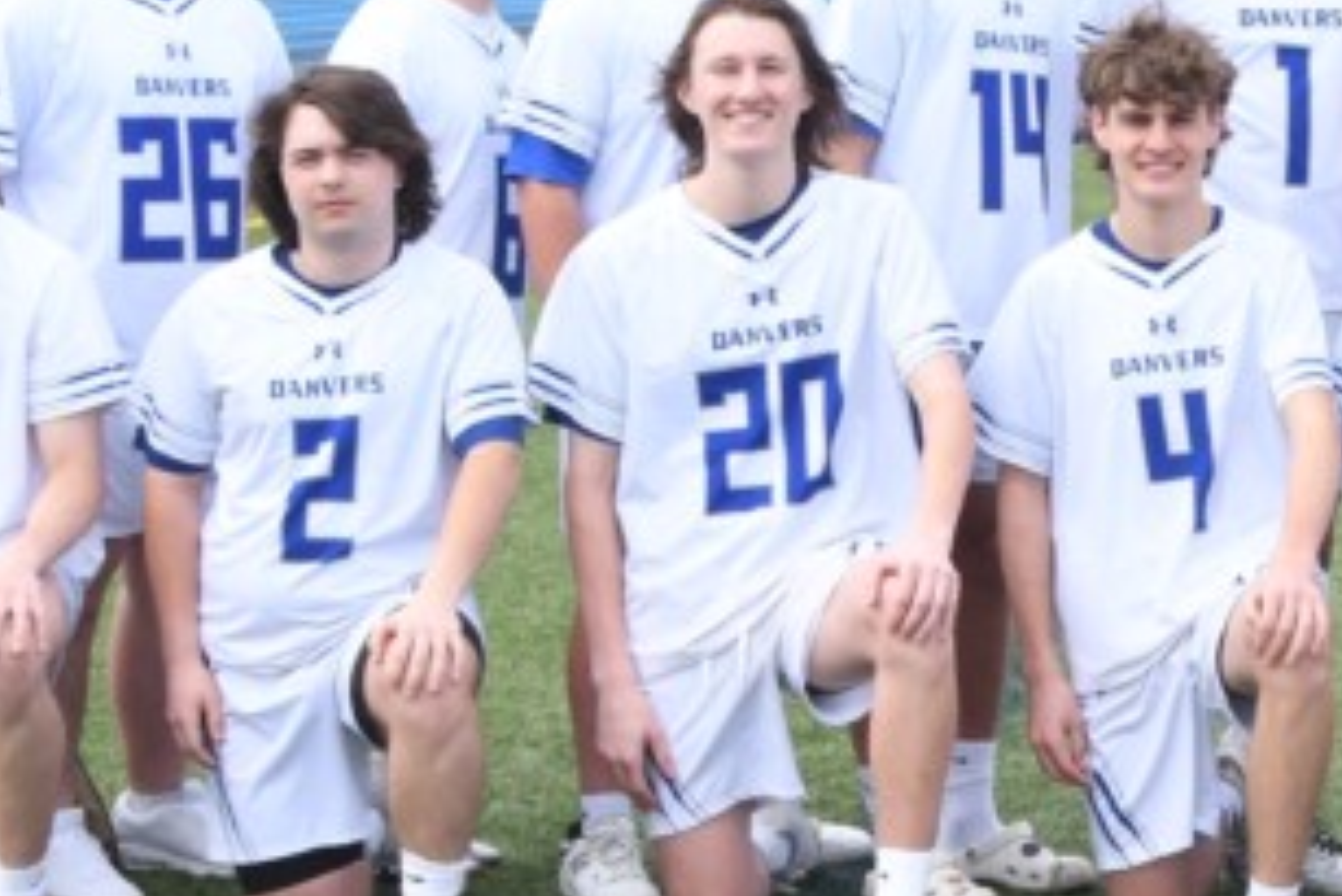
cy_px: 347
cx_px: 1665
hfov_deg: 16.3
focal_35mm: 120
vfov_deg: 11.4
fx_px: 4475
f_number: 10
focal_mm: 24
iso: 400
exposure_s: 1/250
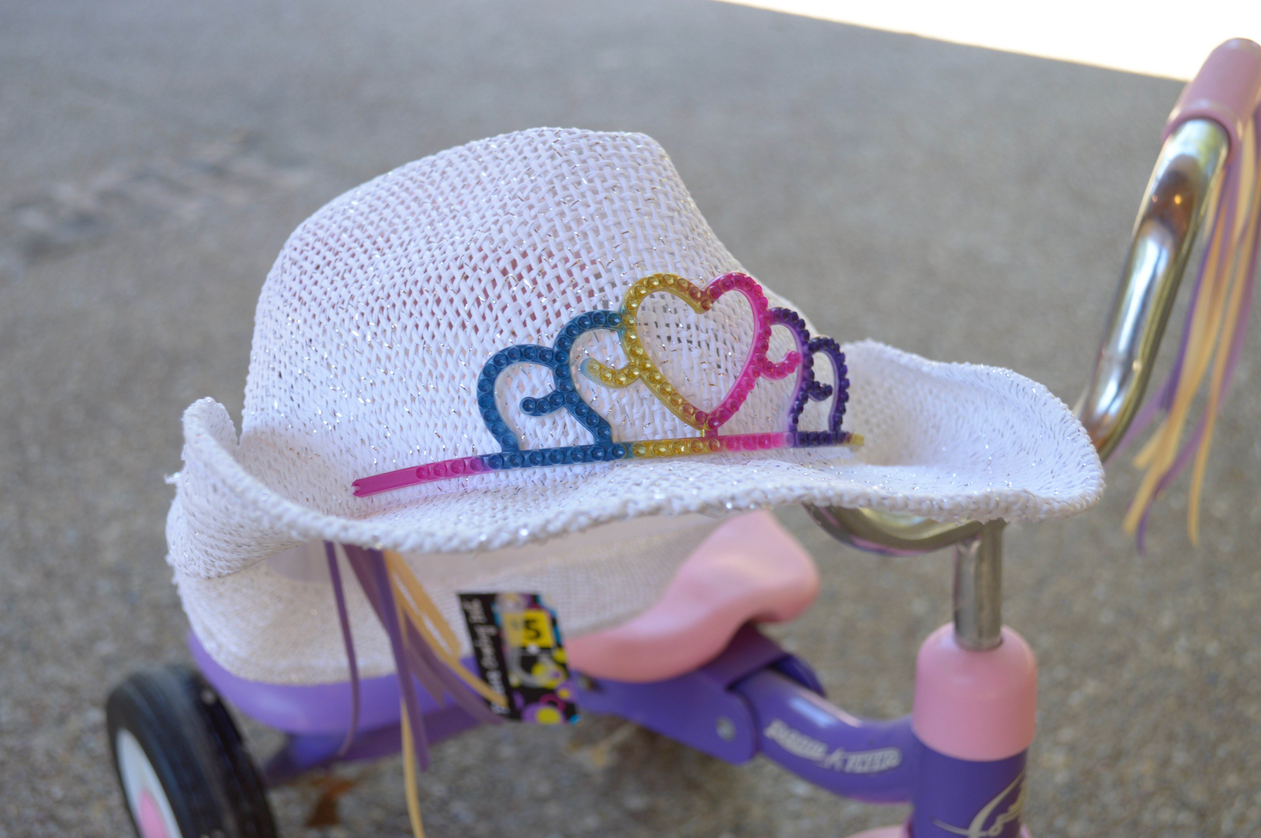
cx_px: 630
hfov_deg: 49.6
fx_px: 1365
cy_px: 419
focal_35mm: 39
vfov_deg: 34.1
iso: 100
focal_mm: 26
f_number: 4.2
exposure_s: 1/40
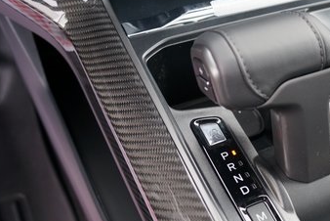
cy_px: 132
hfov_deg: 35.3
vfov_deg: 25.5
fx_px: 486
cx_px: 298
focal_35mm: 53
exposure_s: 1/60
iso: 200
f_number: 4
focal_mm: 28
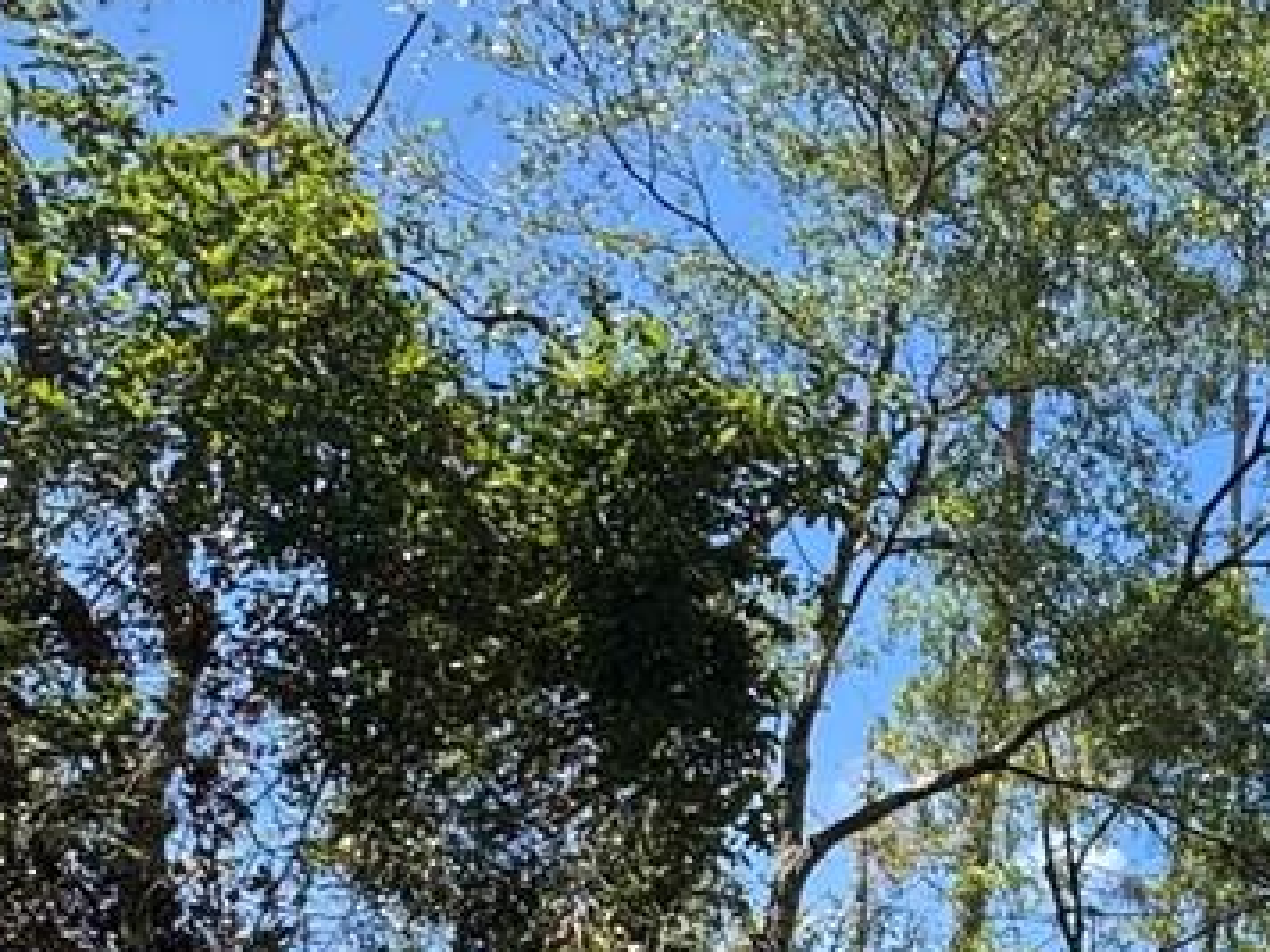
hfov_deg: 26.5
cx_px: 1605
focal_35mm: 63
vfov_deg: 23.0
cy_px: 745
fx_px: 2311
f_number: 2.2
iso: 50
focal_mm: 2.22
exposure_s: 1/804
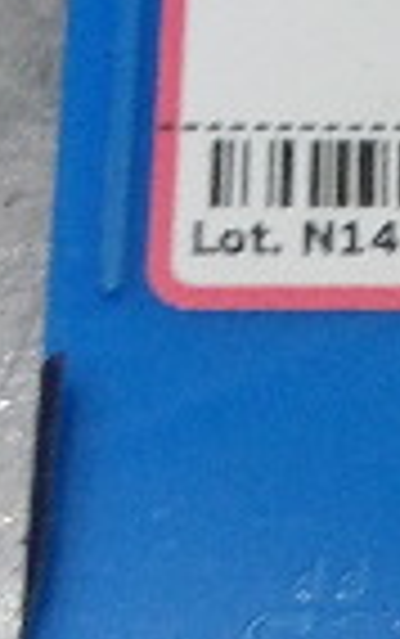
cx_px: 521
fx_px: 2803
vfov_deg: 13.0
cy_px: 333
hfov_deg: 8.1
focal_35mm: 161
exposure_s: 1/60
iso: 515
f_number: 10.4
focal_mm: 4.9
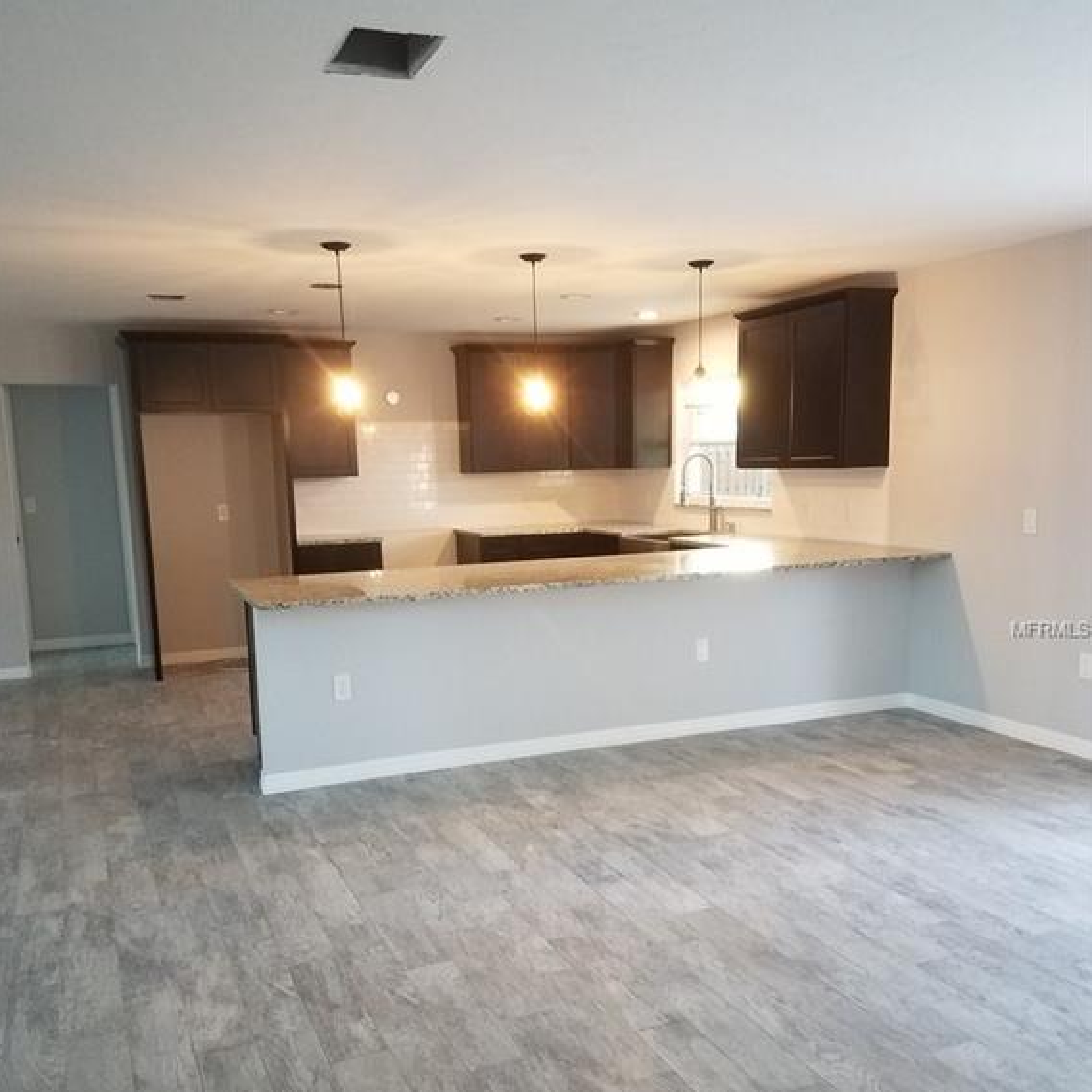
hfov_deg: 52.5
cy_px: 629
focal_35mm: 31
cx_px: 545
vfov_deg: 52.3
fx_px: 1106
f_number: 1.7
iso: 160
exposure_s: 1/24
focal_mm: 4.2
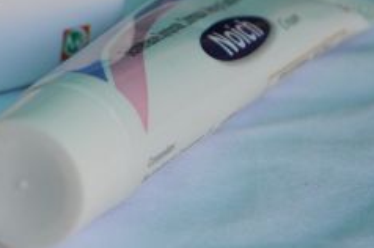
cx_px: -185
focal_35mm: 242
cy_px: 24
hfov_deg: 8.3
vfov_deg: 5.7
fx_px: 2511
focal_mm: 48
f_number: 5.6
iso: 400
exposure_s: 1/250
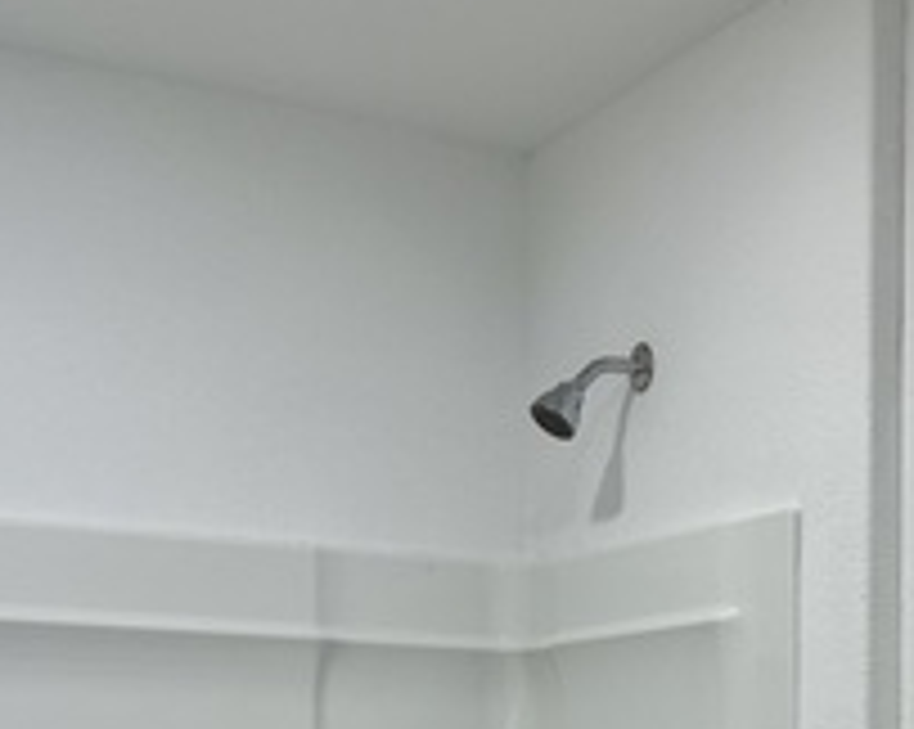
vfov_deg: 19.4
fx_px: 2000
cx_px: 752
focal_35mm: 74
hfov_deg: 25.2
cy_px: 900
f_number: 1.78
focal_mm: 6.86
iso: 80
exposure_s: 1/120
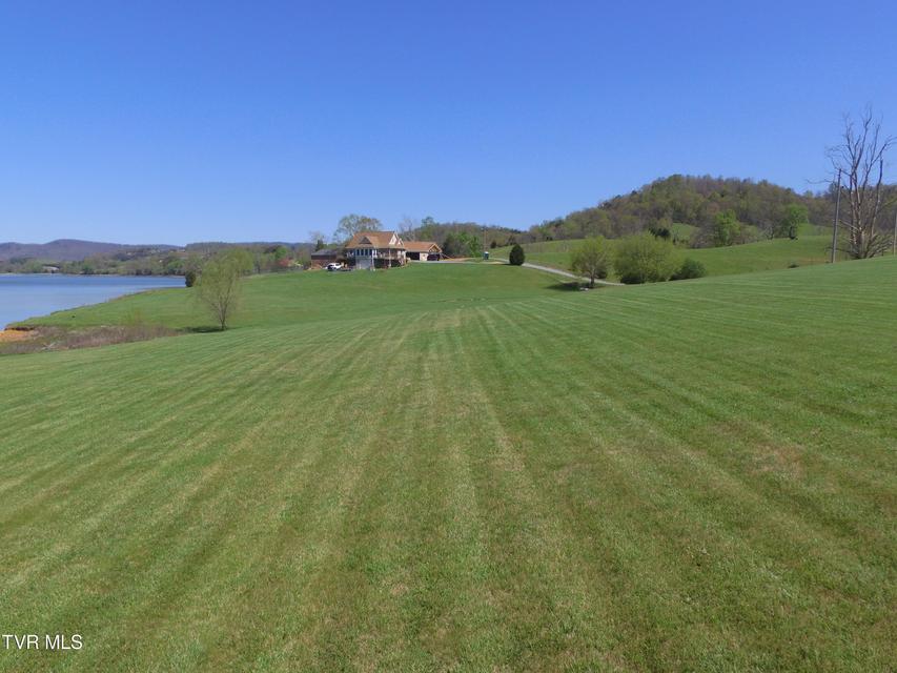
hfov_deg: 81.7
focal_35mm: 20
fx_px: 518
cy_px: 336
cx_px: 448
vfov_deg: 66.0
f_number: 2.8
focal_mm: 3.61
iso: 100
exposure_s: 1/1484
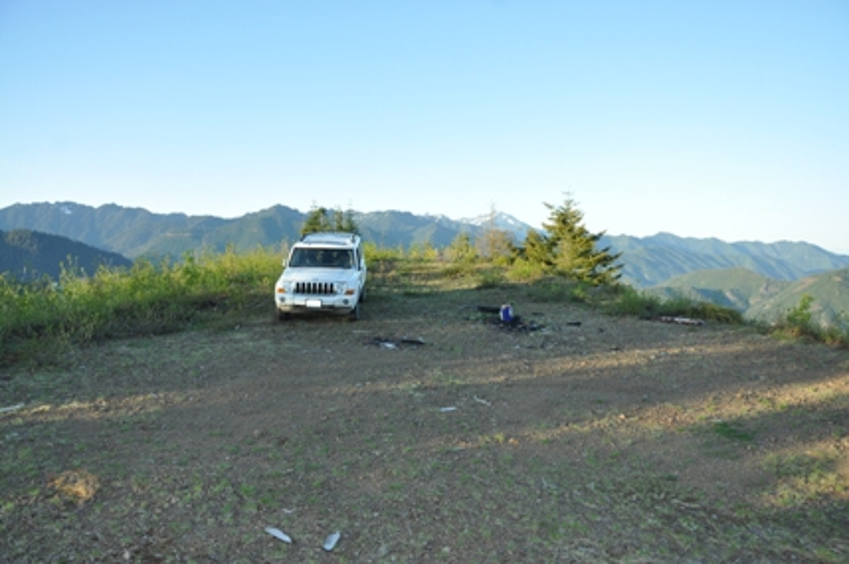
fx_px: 636
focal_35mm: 27
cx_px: 424
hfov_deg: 67.4
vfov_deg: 47.8
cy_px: 282
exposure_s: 1/200
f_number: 5.6
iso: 200
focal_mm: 18
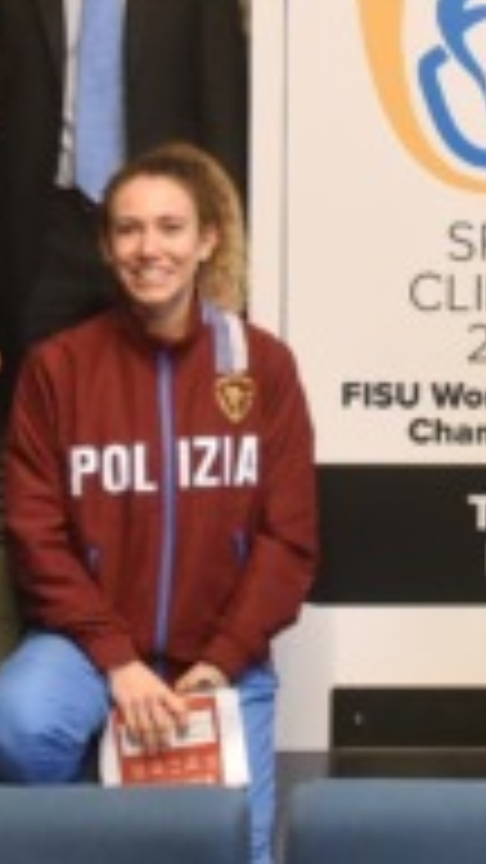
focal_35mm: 89
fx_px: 2039
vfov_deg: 23.6
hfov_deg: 13.3
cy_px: 198
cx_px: 526
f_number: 2.8
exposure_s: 1/250
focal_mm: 24
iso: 3200
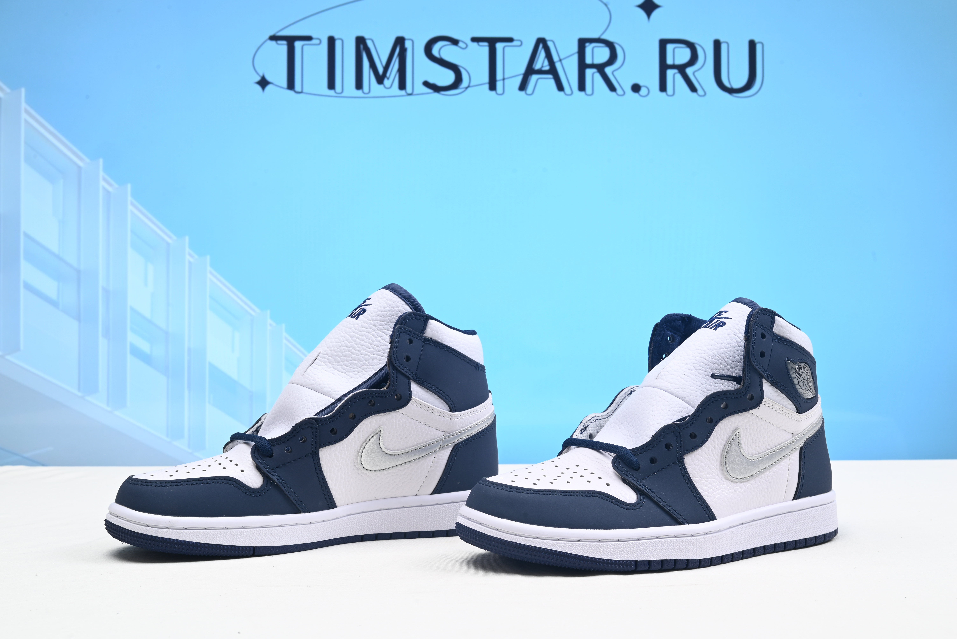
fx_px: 1064
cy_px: 320
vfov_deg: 33.4
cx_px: 478
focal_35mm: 40
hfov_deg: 48.4
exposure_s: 1/2
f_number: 16
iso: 100
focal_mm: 40
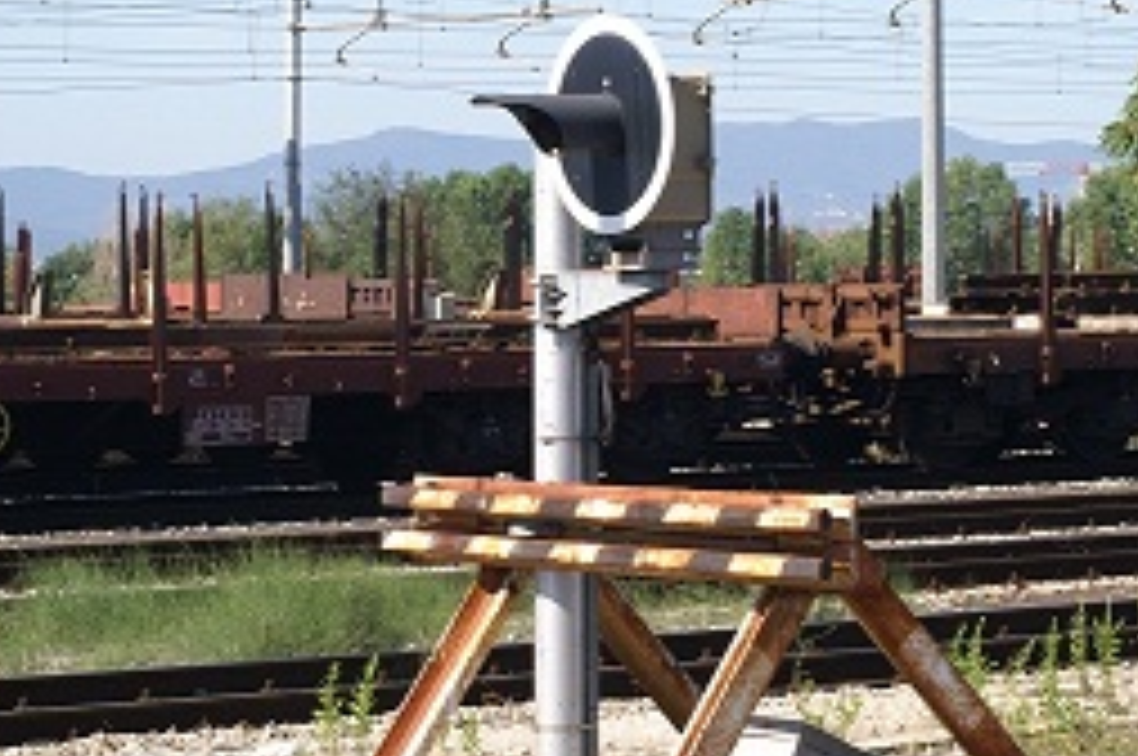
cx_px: 589
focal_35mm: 134
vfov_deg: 10.2
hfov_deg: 15.3
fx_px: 4230
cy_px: 400
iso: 200
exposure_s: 1/200
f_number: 11
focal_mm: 50
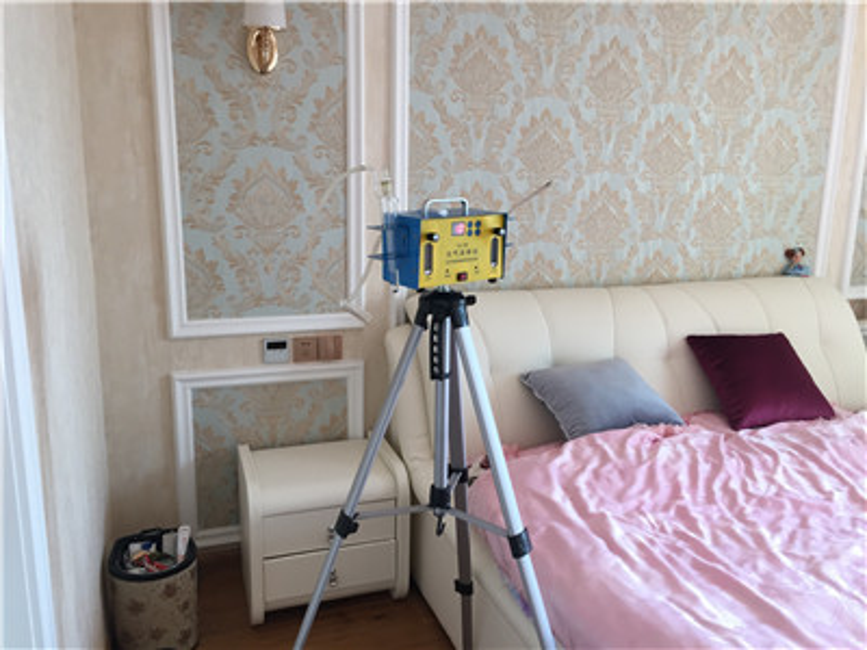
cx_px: 434
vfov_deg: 48.2
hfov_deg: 61.7
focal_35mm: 29
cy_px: 325
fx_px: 726
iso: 32
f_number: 2.2
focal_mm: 4.15
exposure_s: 1/33
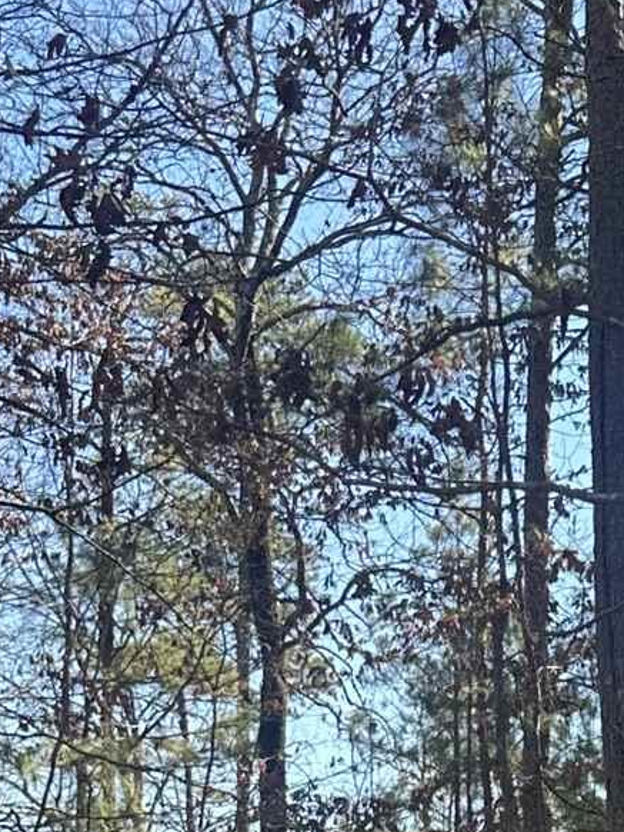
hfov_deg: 15.3
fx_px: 2282
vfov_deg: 18.2
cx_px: 648
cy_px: 1265
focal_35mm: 95
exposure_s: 1/663
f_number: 1.78
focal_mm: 6.86
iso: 80
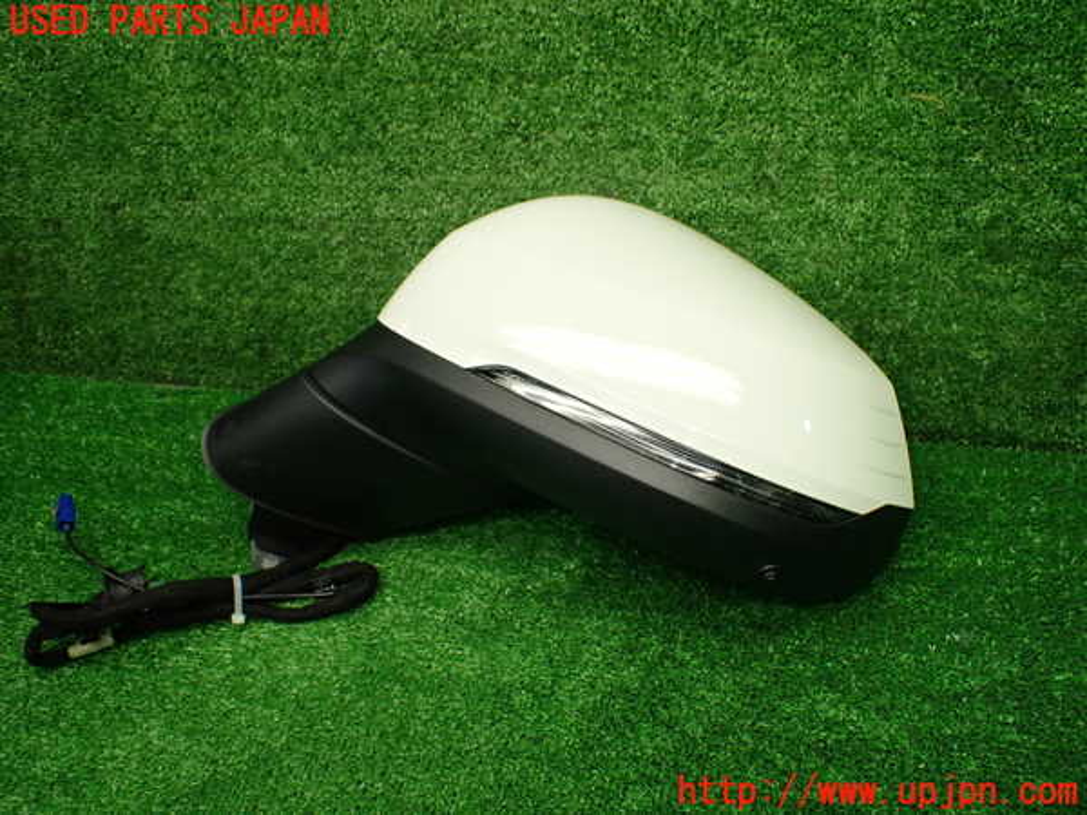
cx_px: 544
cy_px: 408
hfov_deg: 60.0
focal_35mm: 30
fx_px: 942
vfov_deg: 46.8
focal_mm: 5.4
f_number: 2.3
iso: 320
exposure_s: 1/125
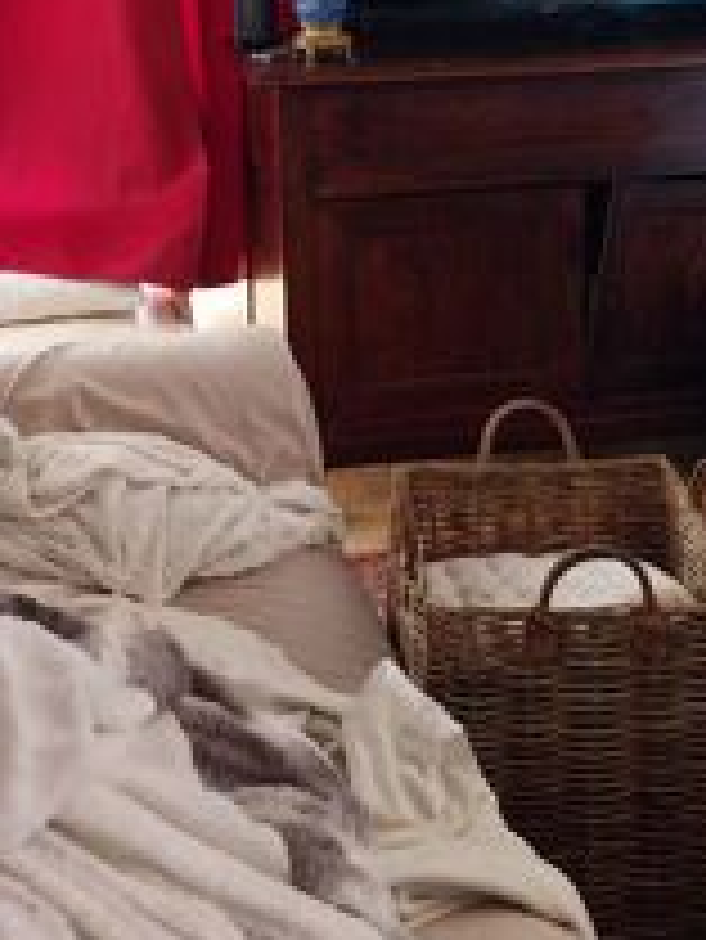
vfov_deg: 33.7
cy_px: 47
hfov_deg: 27.4
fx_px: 1440
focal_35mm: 53
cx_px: 234
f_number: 1.8
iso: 320
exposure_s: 1/25
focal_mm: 4
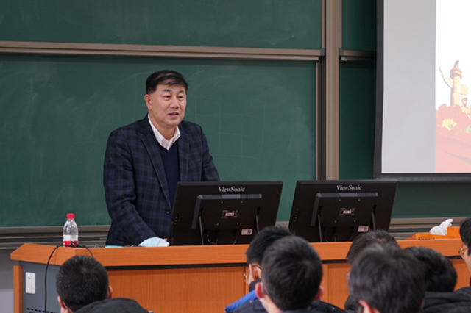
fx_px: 1373
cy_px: 156
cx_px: 236
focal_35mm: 105
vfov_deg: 13.0
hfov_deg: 19.5
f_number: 4
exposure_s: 1/125
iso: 1600
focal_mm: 105
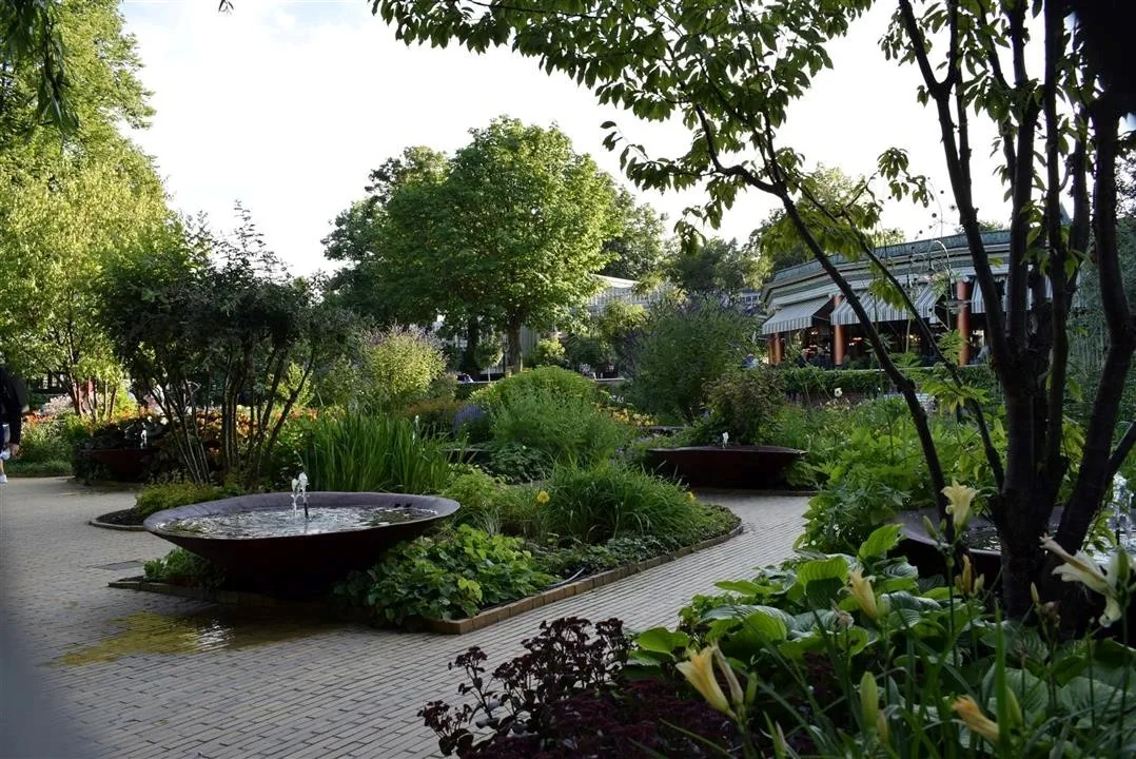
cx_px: 568
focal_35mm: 30
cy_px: 380
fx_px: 947
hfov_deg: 61.9
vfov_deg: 43.7
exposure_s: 1/250
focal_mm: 20
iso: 360
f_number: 8
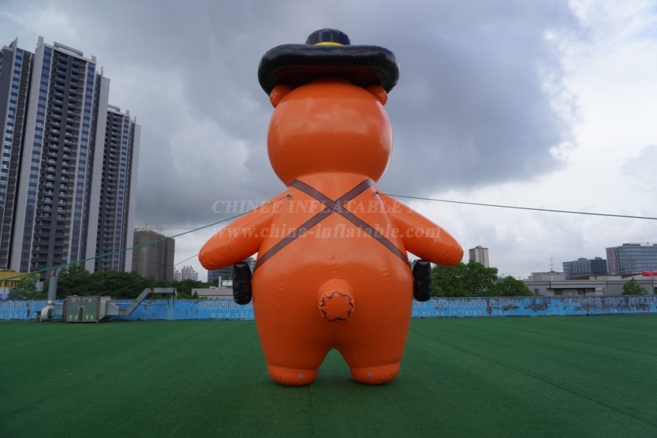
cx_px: 328
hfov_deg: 73.7
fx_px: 438
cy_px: 219
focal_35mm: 24
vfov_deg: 53.1
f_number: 4.5
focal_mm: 16
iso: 100
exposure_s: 1/500
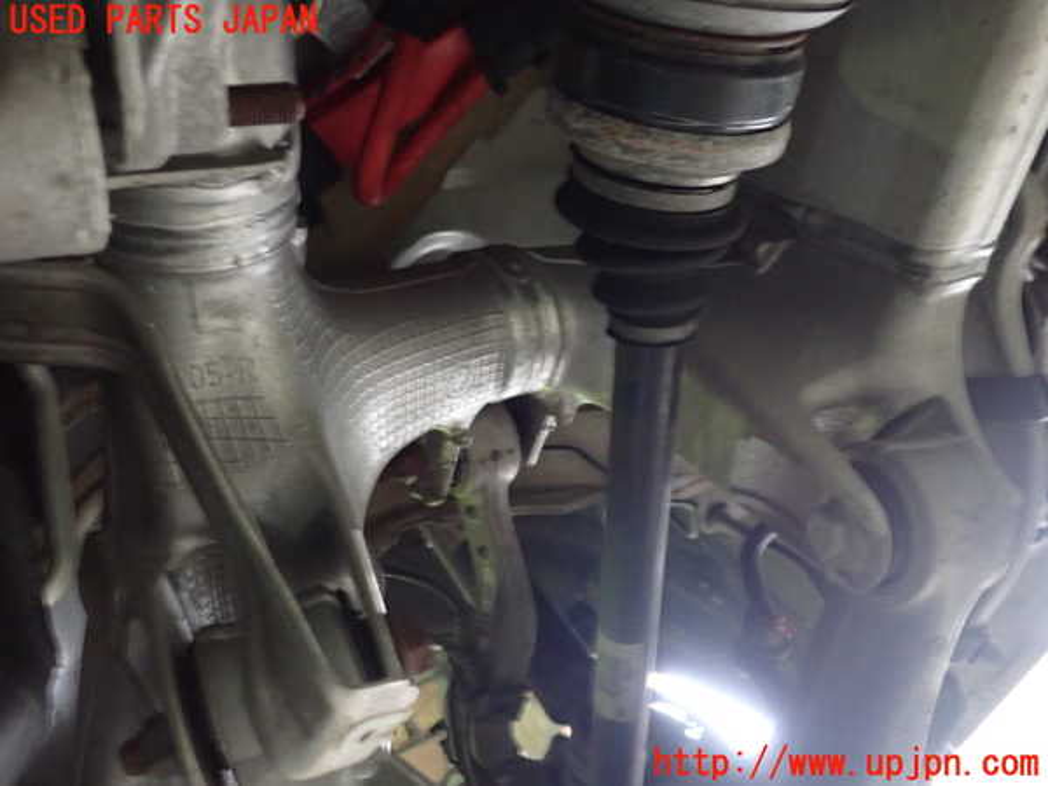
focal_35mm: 30
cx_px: 524
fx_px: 908
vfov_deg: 46.8
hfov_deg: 60.0
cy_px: 393
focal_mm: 5.4
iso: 800
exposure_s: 1/13
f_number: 2.3
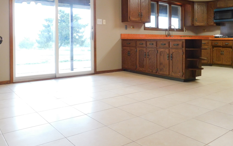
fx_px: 216
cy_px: 44
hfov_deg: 56.6
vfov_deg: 36.7
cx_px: 129
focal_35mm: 34
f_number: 3
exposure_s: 1/30
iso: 220
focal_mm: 4
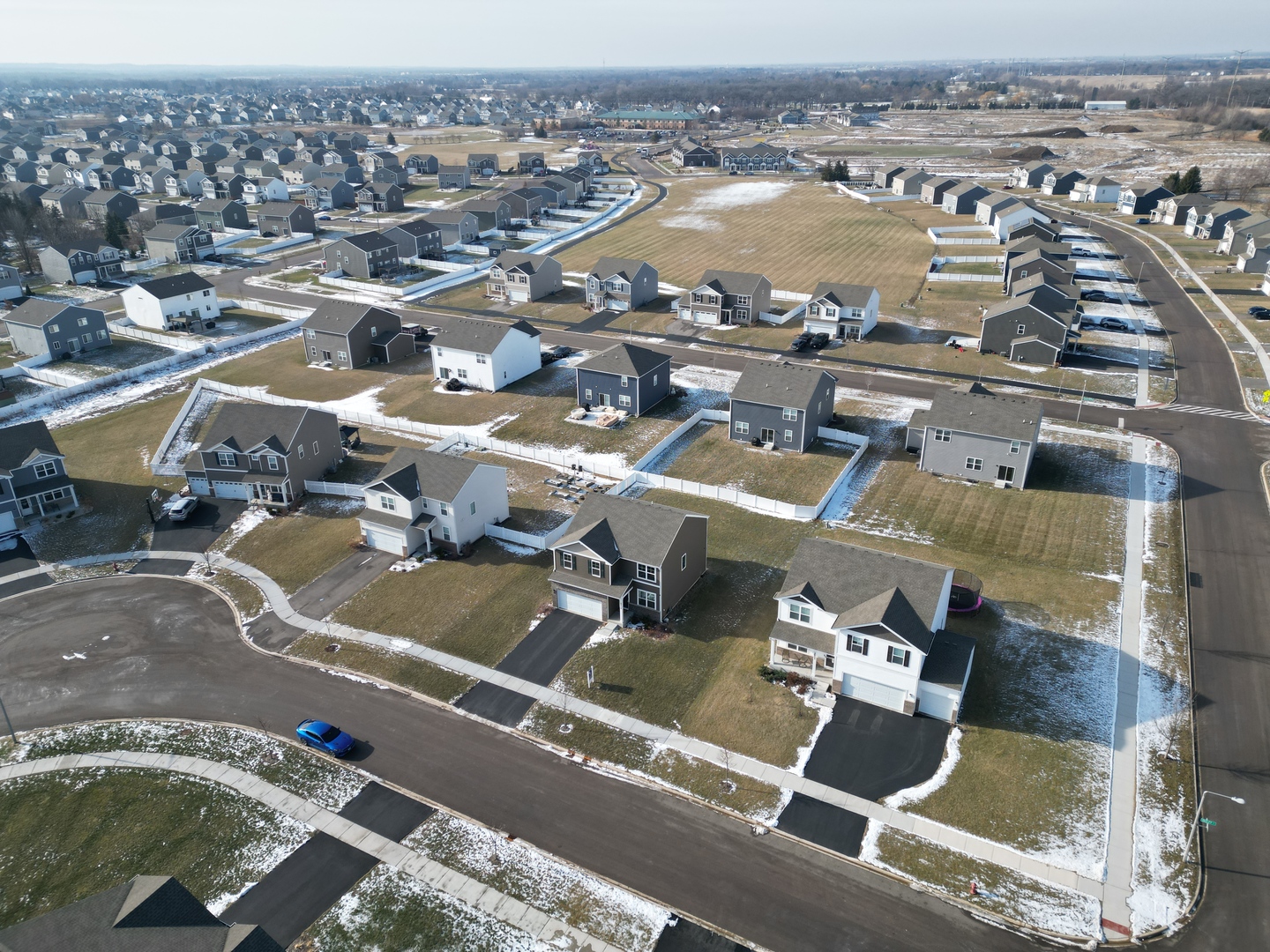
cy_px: 476
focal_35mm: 24
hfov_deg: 71.6
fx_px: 881
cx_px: 635
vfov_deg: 56.8
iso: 200
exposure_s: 1/2500
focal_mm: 6.72
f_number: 1.7
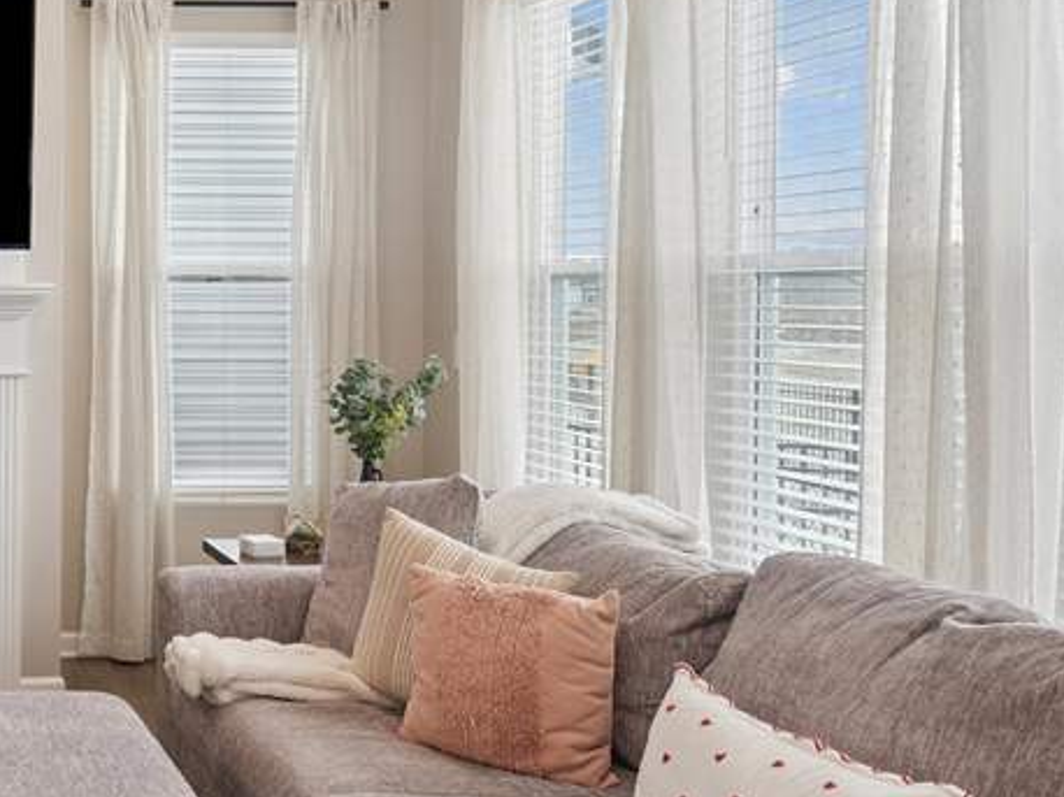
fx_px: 1321
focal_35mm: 43
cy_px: 289
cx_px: -153
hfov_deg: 36.0
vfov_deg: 33.4
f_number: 10
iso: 400
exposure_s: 1/15
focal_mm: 16
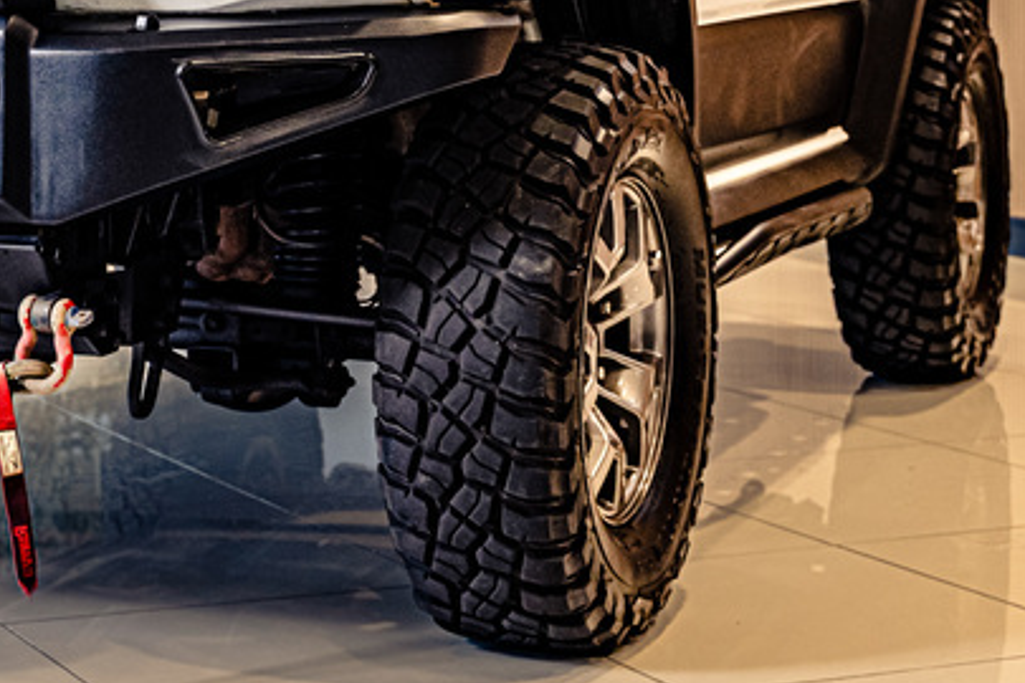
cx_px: 178
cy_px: -71
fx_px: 2875
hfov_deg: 20.0
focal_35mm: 101
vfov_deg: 13.3
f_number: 4.5
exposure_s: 1/125
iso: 640
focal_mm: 40
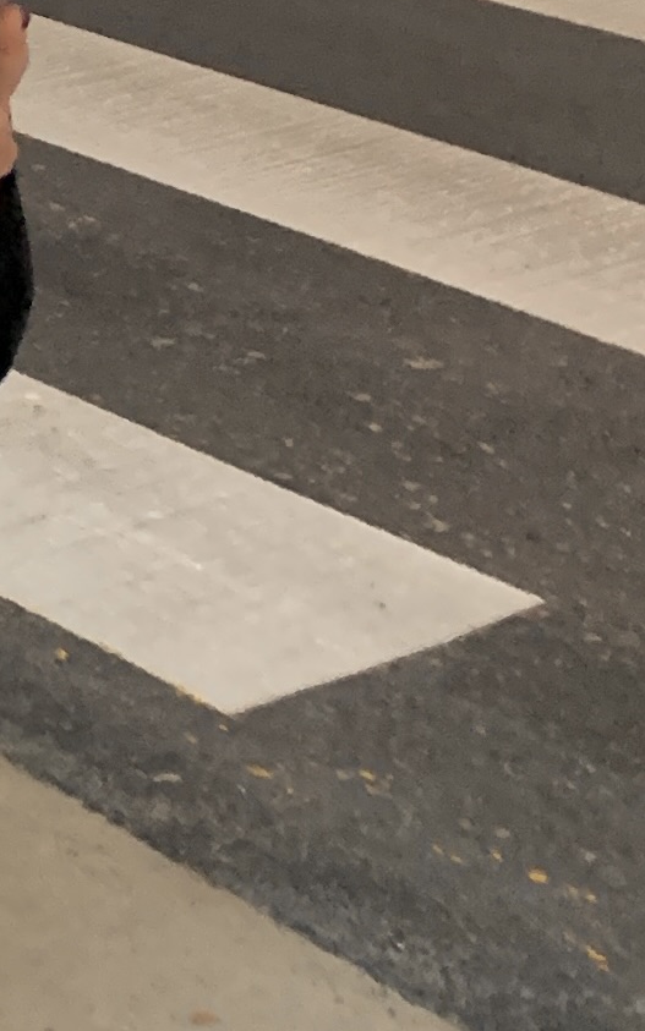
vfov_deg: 19.8
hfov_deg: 11.9
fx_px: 2953
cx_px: -327
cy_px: 630
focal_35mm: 105
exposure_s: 1/40
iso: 400
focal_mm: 4.25
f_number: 1.8
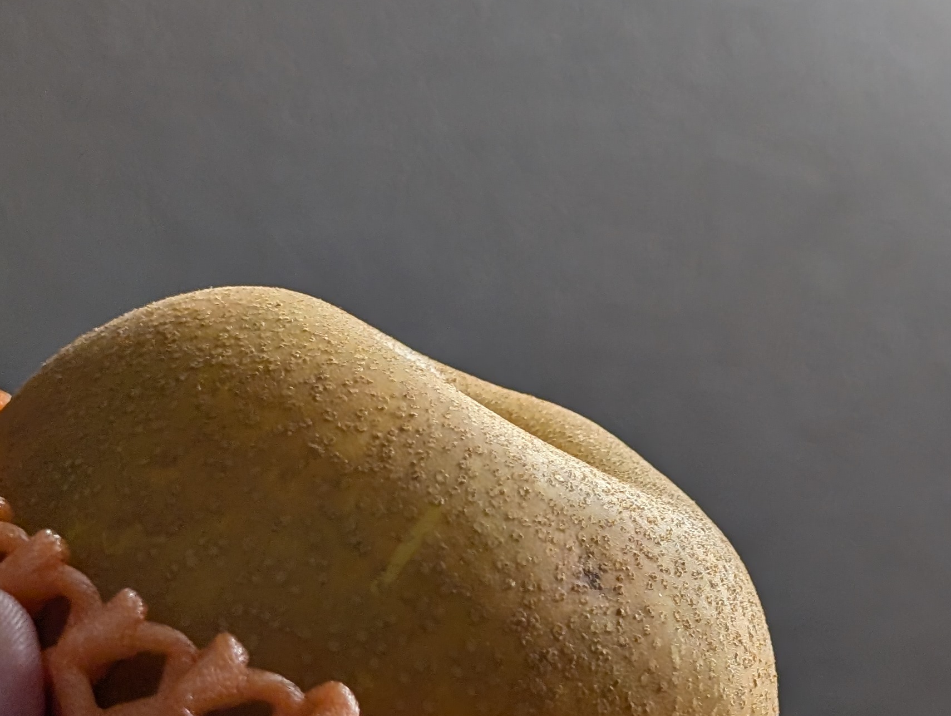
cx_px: 423
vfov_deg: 12.7
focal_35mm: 117
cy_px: 527
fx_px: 3219
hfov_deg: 16.8
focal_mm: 6.9
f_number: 1.68
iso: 29
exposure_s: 1/88.5
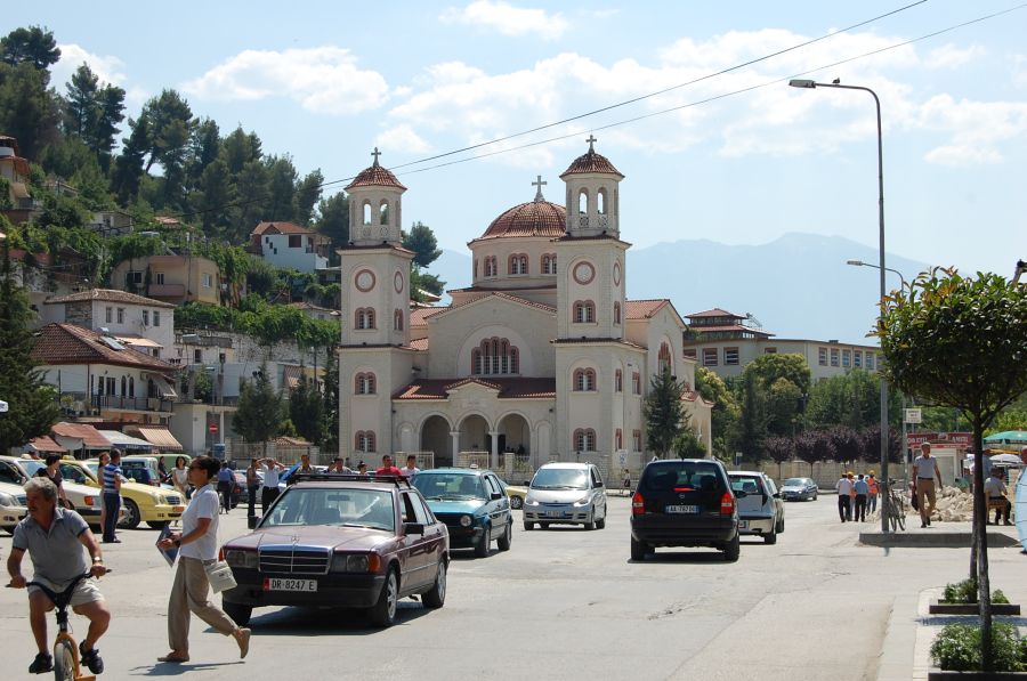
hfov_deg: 29.9
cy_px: 340
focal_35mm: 68
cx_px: 514
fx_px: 1923
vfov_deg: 20.1
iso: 200
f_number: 10
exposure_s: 1/400
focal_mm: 45
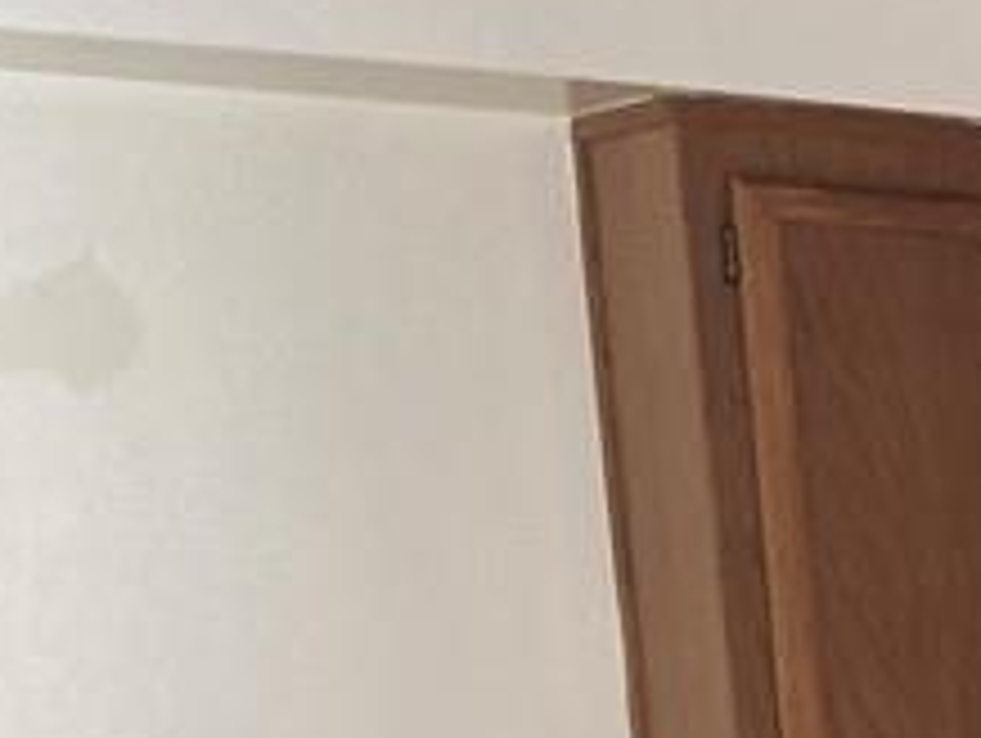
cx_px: 2056
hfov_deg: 13.5
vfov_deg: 11.0
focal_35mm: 122
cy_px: 1521
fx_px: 3461
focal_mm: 4.25
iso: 125
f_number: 1.8
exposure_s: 1/69
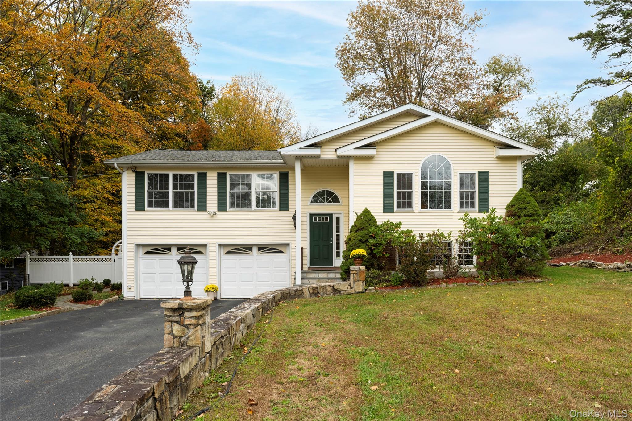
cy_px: 210
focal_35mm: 24
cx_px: 316
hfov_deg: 73.7
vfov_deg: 53.1
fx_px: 421
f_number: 7.1
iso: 320
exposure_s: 1/1250
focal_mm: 24
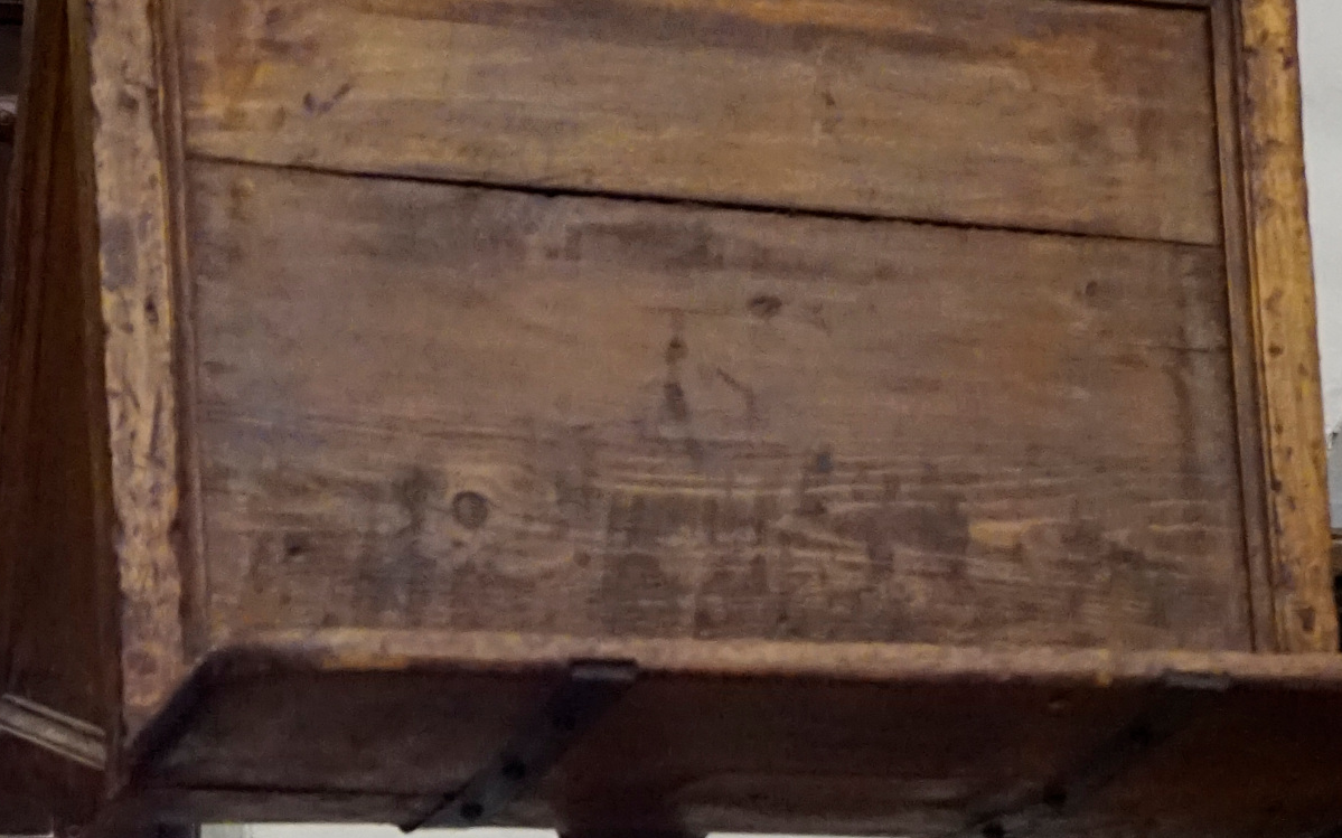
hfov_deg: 17.1
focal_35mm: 122
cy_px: 1525
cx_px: 749
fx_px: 4461
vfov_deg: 10.1
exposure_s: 1/60
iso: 6400
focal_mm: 37
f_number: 4
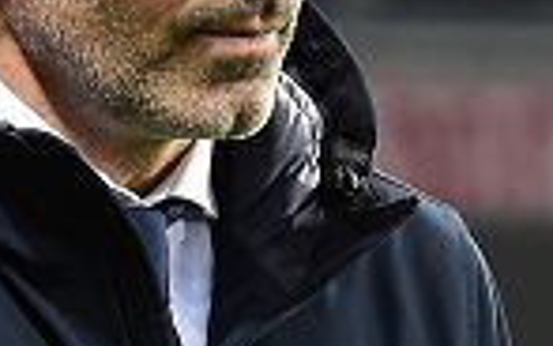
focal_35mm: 495
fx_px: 7463
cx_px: -15
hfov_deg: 4.2
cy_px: 45
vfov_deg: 2.7
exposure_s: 1/320
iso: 2000
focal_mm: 140
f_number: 3.2
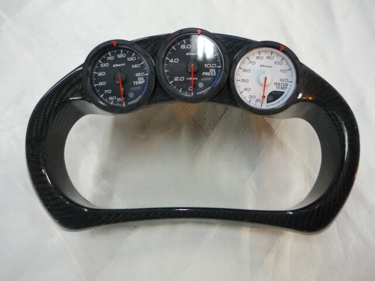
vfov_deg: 42.9
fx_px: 357
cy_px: 140
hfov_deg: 55.4
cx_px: 188
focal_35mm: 33
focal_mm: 5.5
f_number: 2.8
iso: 250
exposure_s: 1/30
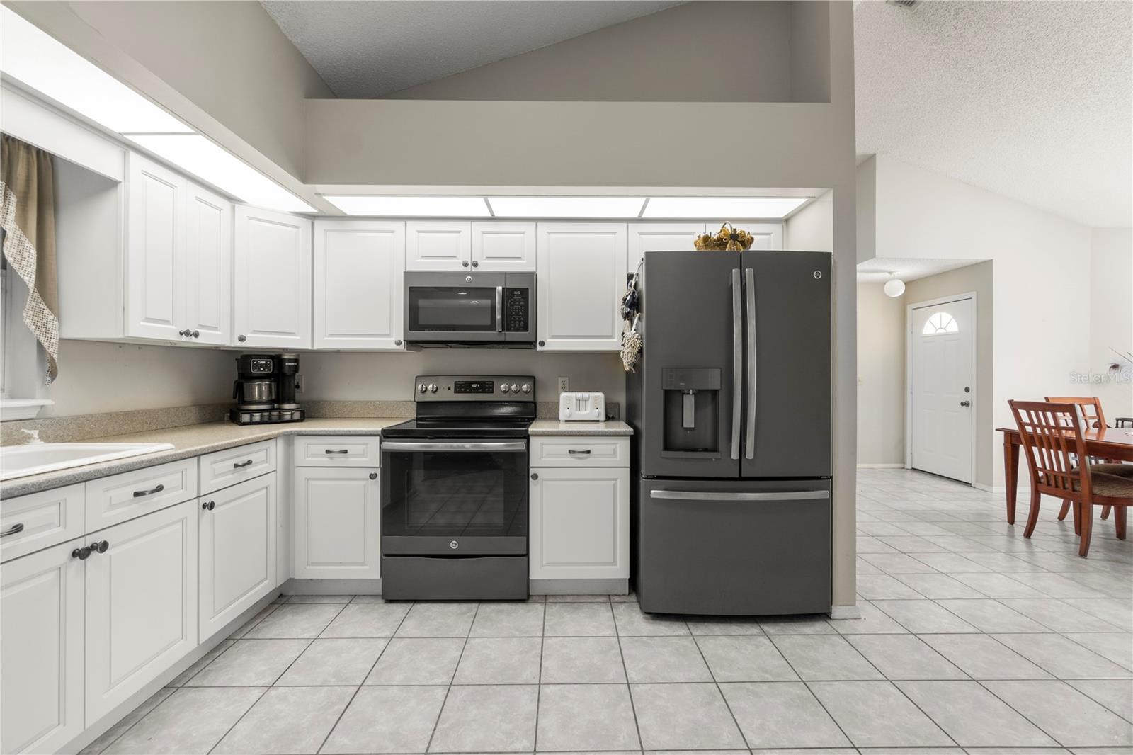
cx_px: 566
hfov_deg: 100.4
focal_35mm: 15
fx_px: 472
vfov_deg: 77.3
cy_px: 378
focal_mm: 10
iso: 100
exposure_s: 3.2
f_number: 8
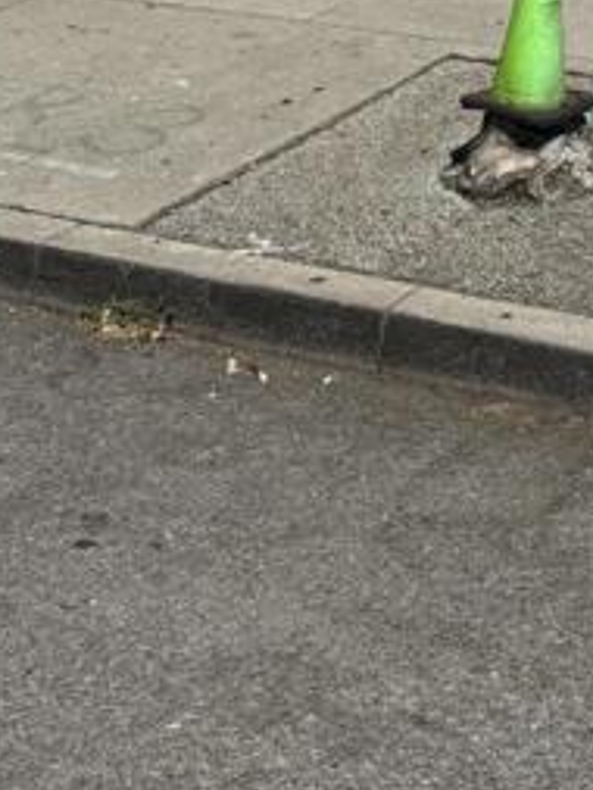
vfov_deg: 18.6
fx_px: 2214
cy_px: -275
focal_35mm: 97
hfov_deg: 14.6
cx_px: 758
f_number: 1.78
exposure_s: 1/7937
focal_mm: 6.76
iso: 80
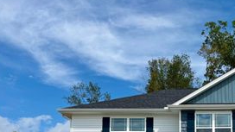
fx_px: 299
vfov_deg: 23.0
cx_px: 194
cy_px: 156
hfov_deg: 40.8
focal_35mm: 48
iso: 80
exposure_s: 1/7353
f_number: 1.78
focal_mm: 6.76
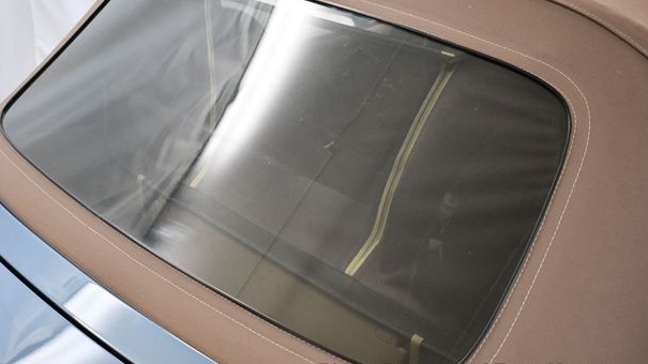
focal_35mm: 51
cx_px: 307
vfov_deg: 23.5
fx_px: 876
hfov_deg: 40.6
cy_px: 164
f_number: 3.8
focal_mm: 23
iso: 900
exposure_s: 1/125
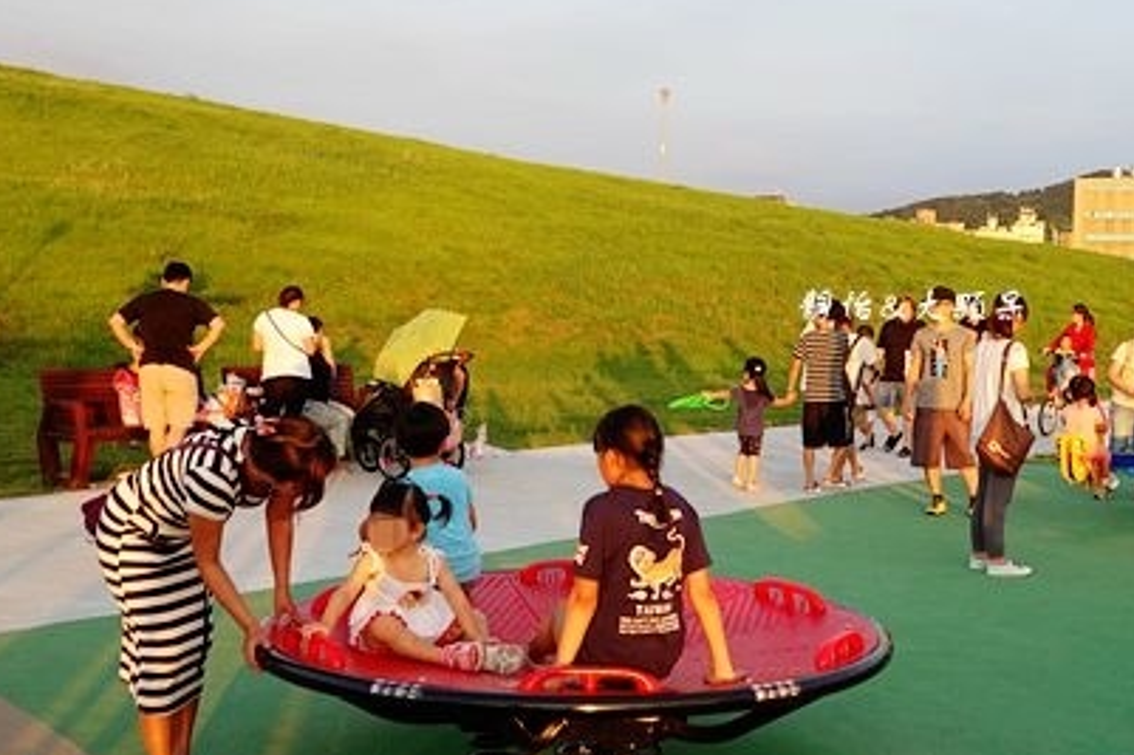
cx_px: 747
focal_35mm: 47
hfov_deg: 41.4
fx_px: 1480
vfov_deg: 28.6
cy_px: 369
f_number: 3.2
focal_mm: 10.83
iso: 125
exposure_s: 1/200
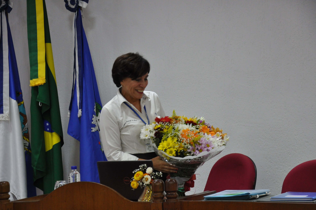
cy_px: 105
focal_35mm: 112
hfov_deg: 18.2
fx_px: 986
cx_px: 158
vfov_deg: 12.1
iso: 1250
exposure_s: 1/60
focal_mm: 75
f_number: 5.3
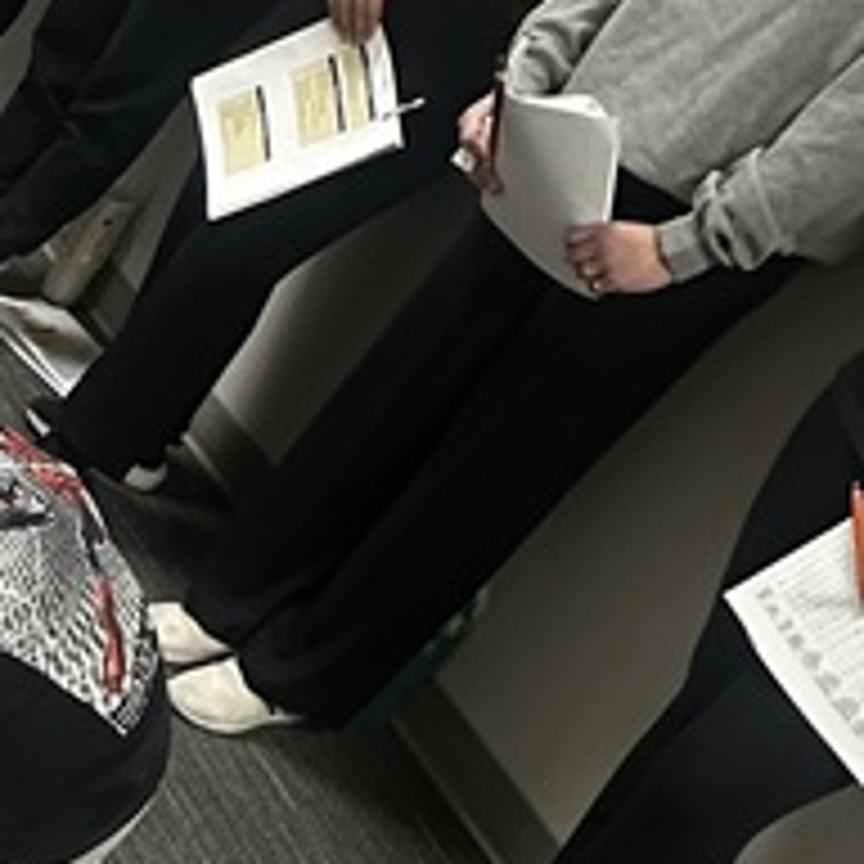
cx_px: -238
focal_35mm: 66
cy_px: 666
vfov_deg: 25.7
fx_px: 1864
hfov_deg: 23.3
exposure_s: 1/60
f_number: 2.2
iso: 400
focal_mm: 2.22
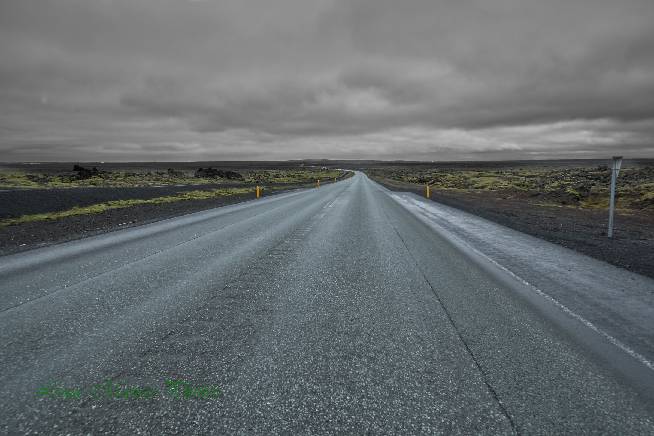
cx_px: 327
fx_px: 327
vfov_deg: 67.4
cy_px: 218
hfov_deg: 90.0
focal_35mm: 18
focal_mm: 12
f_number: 6.4
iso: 200
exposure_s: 1/340
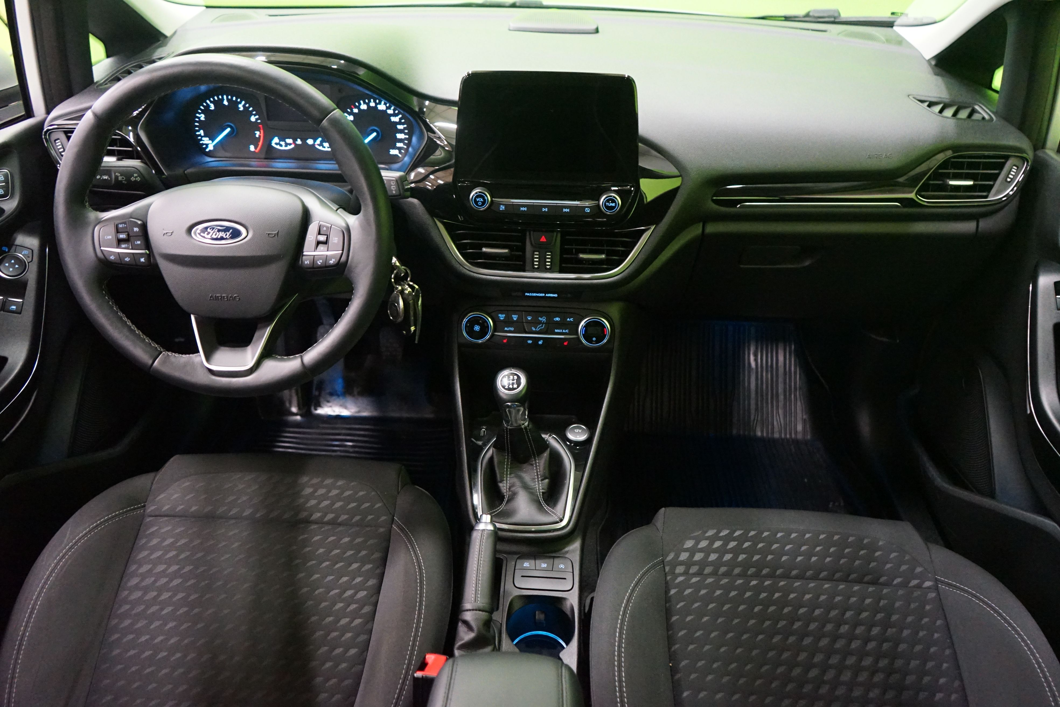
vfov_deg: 46.4
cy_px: 354
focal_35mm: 28
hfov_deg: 65.5
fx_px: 824
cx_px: 530
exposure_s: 1/20
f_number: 3.5
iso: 6400
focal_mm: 28
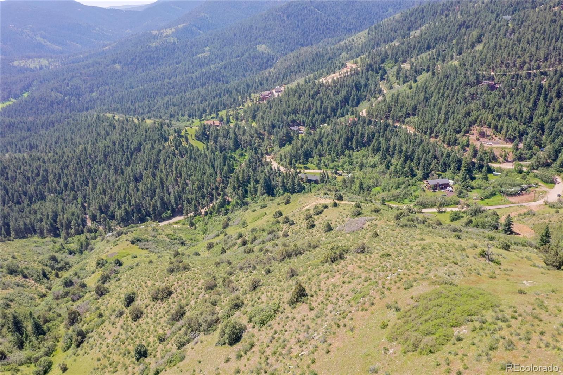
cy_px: 188
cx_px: 282
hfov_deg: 65.5
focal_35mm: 28
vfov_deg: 46.4
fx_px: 438
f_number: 6.3
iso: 800
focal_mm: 10.26
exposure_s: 1/800
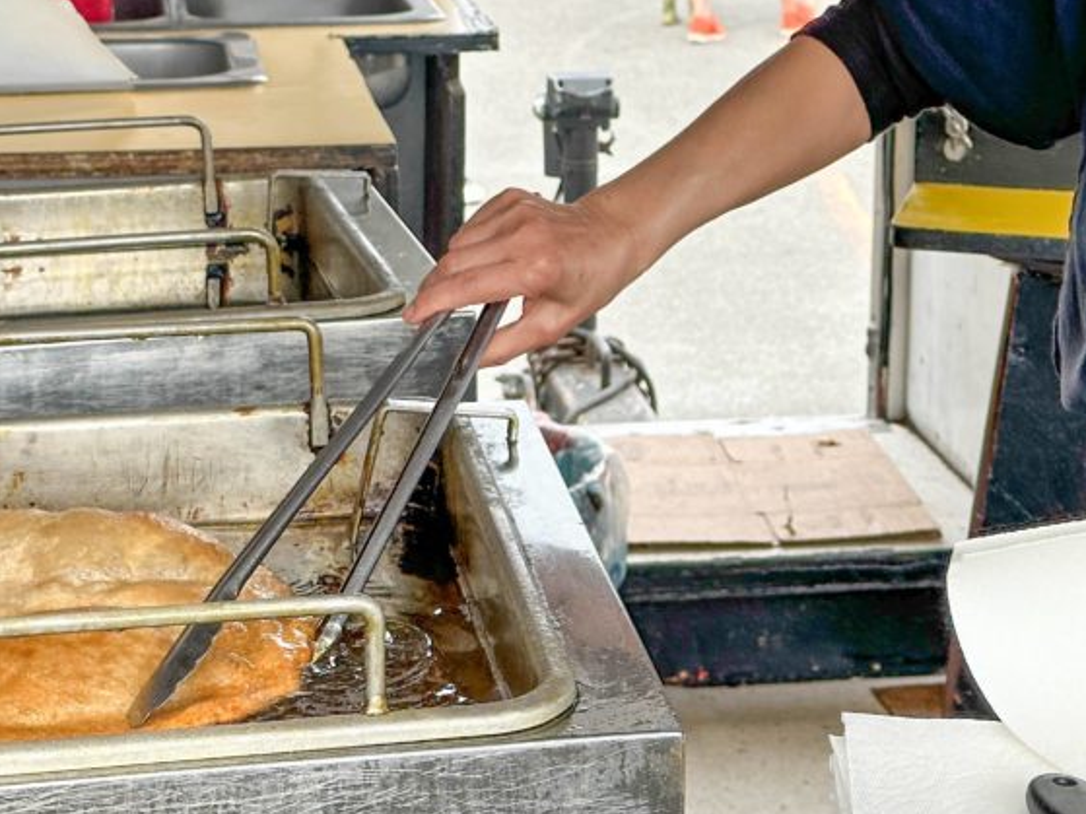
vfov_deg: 16.6
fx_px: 2760
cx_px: 651
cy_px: 150
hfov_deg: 22.2
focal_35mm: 88
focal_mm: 6.86
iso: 64
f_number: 1.8
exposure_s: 1/720
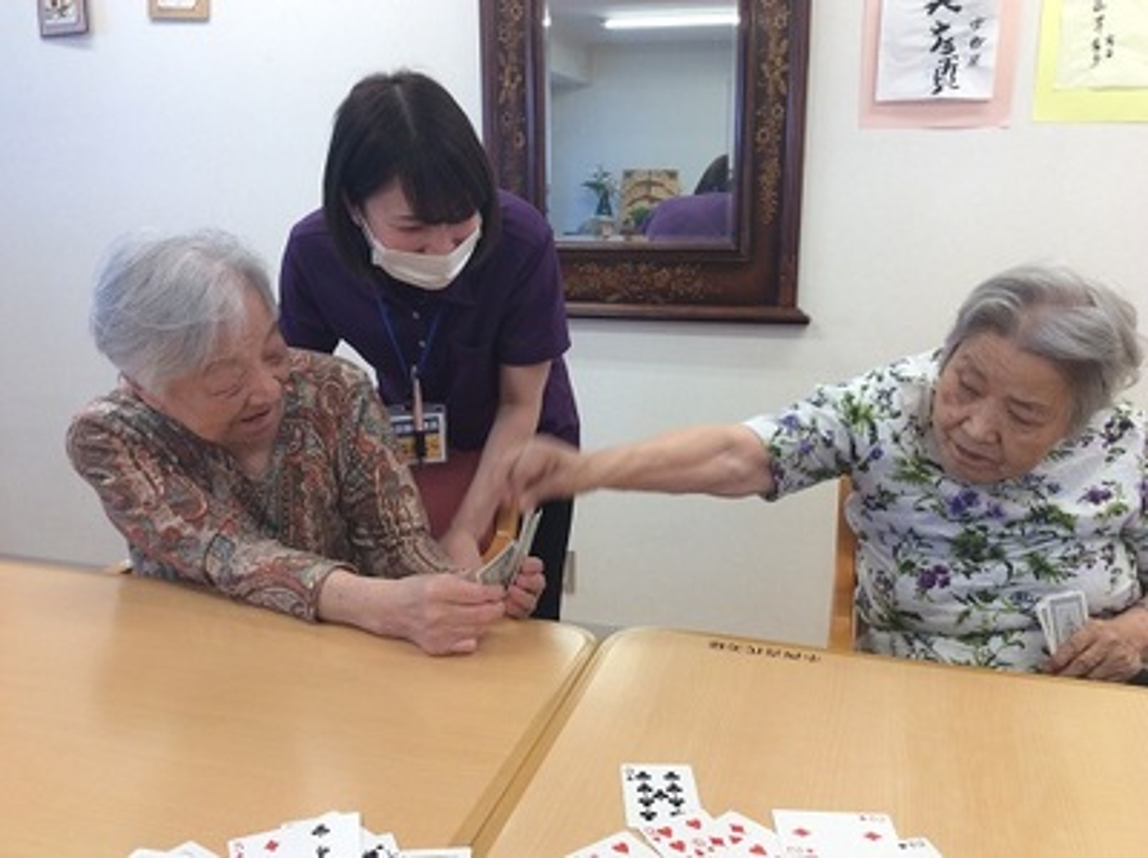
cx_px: 574
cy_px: 429
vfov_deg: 44.1
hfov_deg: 56.9
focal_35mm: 32
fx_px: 1060
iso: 32
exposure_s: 1/30
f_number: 2.4
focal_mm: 3.3
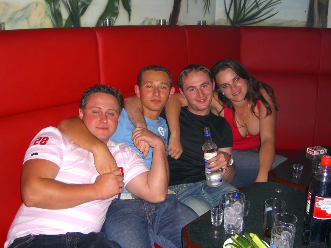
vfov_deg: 37.7
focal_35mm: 38
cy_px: 124
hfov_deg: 49.0
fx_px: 363
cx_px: 166
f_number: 2.8
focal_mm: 7.9
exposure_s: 1/60
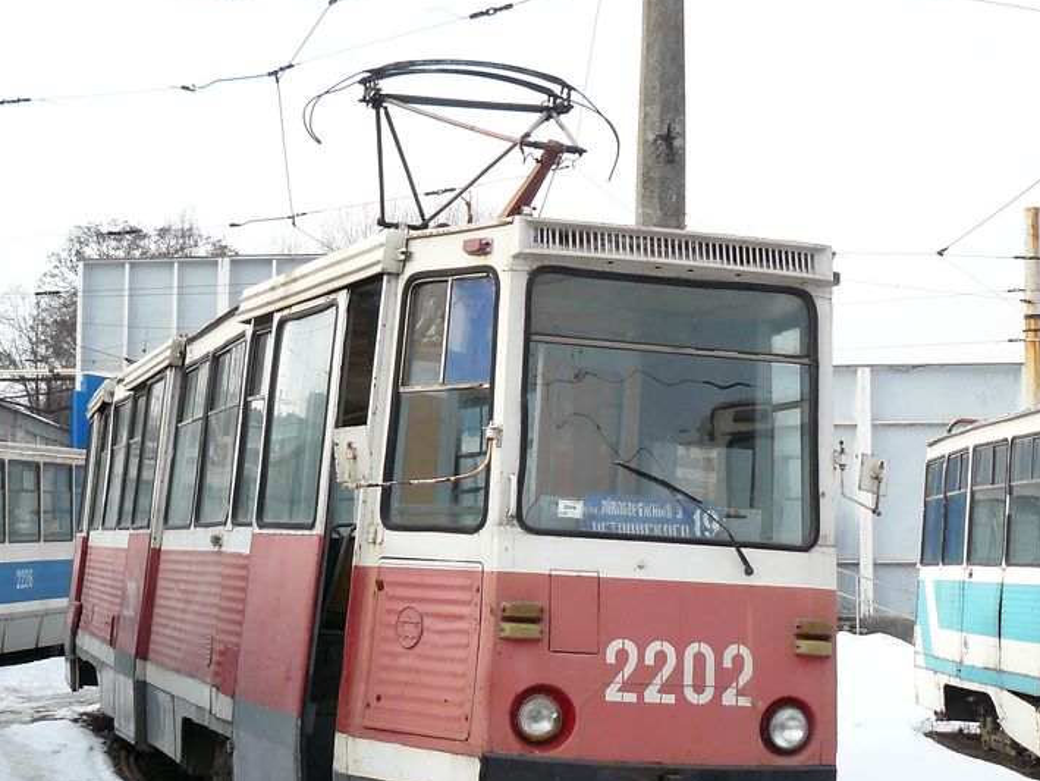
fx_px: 2344
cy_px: 389
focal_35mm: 78
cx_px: 409
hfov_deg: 25.0
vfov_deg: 18.9
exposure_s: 1/1000
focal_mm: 8.9
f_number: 2.8
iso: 200
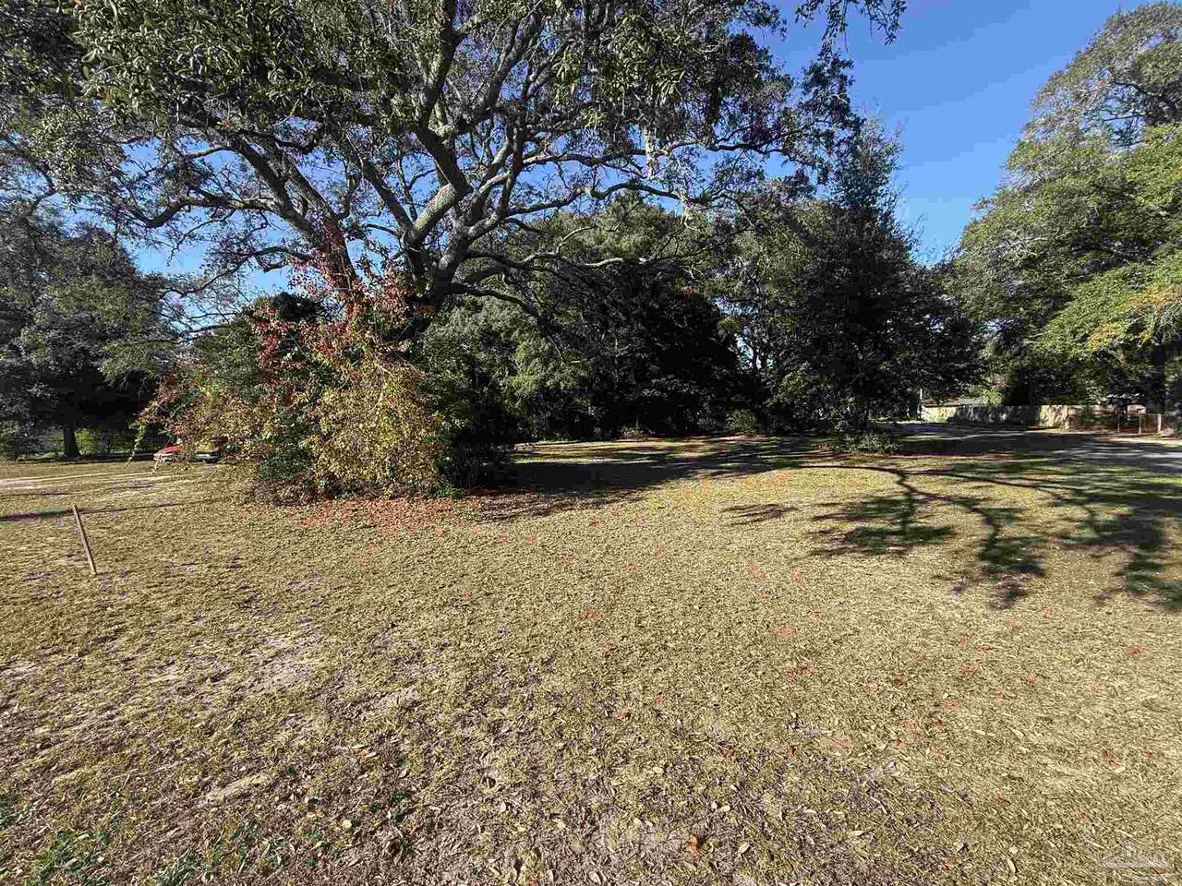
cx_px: 591
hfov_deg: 102.1
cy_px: 443
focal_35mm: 14
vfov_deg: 85.7
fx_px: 478
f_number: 2.2
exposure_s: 1/607
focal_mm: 2.22
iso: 50
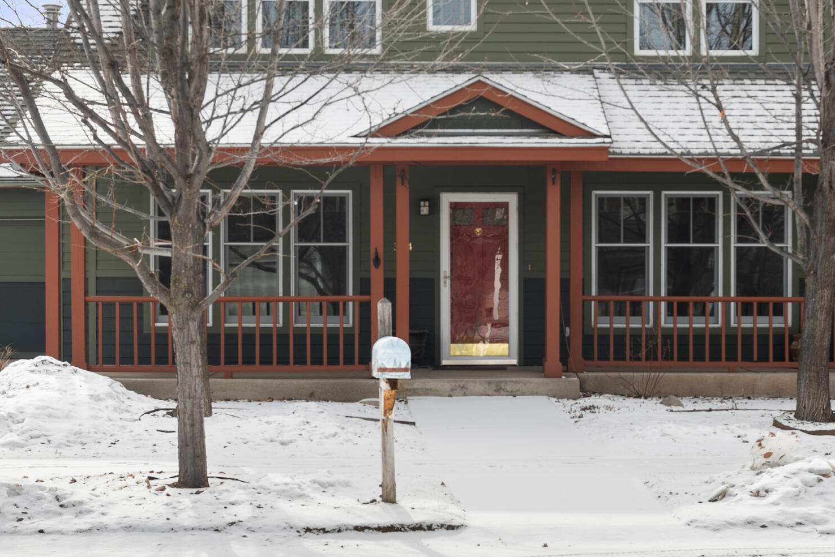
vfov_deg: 22.7
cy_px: 105
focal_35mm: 59
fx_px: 1369
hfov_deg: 33.9
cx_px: 422
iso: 100
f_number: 7.1
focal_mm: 29
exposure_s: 1/60
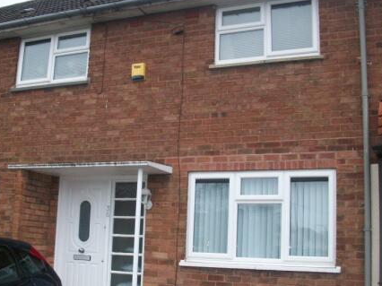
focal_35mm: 48
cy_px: 155
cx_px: 155
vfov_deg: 30.2
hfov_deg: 39.5
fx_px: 529
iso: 183
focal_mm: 6.3
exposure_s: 1/125
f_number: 3.1
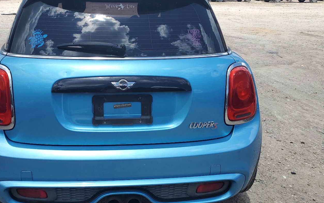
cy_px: 95
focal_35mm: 35
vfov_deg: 36.3
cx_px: 120
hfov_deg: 54.7
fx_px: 309
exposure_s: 1/3333
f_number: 1.5
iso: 50
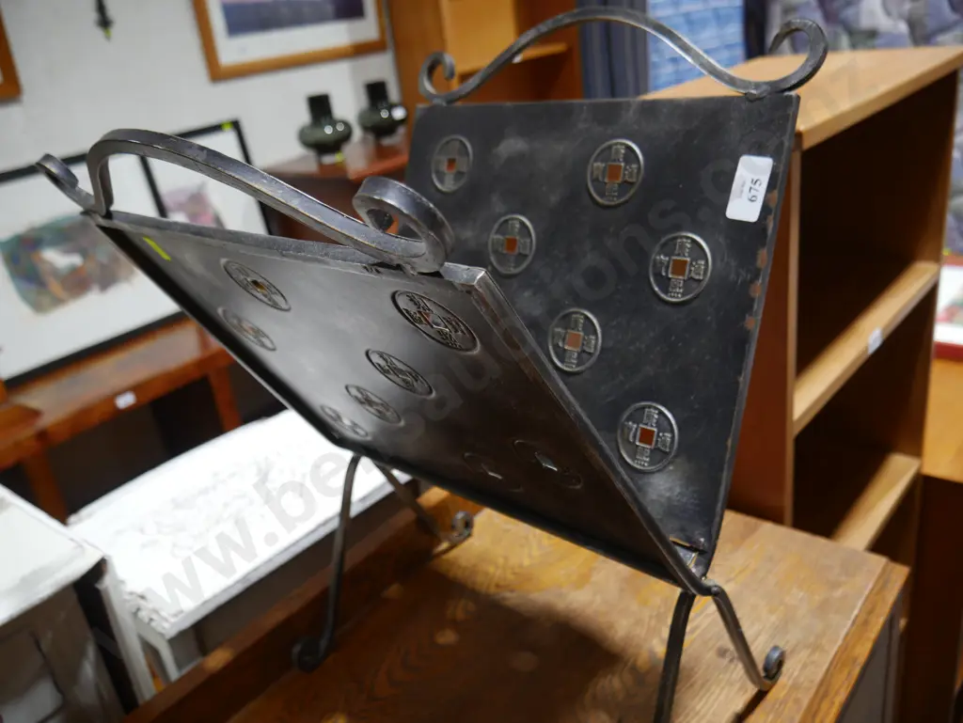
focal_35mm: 28
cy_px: 362
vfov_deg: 49.8
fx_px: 779
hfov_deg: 63.4
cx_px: 482
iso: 320
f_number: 3.5
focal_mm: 14
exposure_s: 1/60
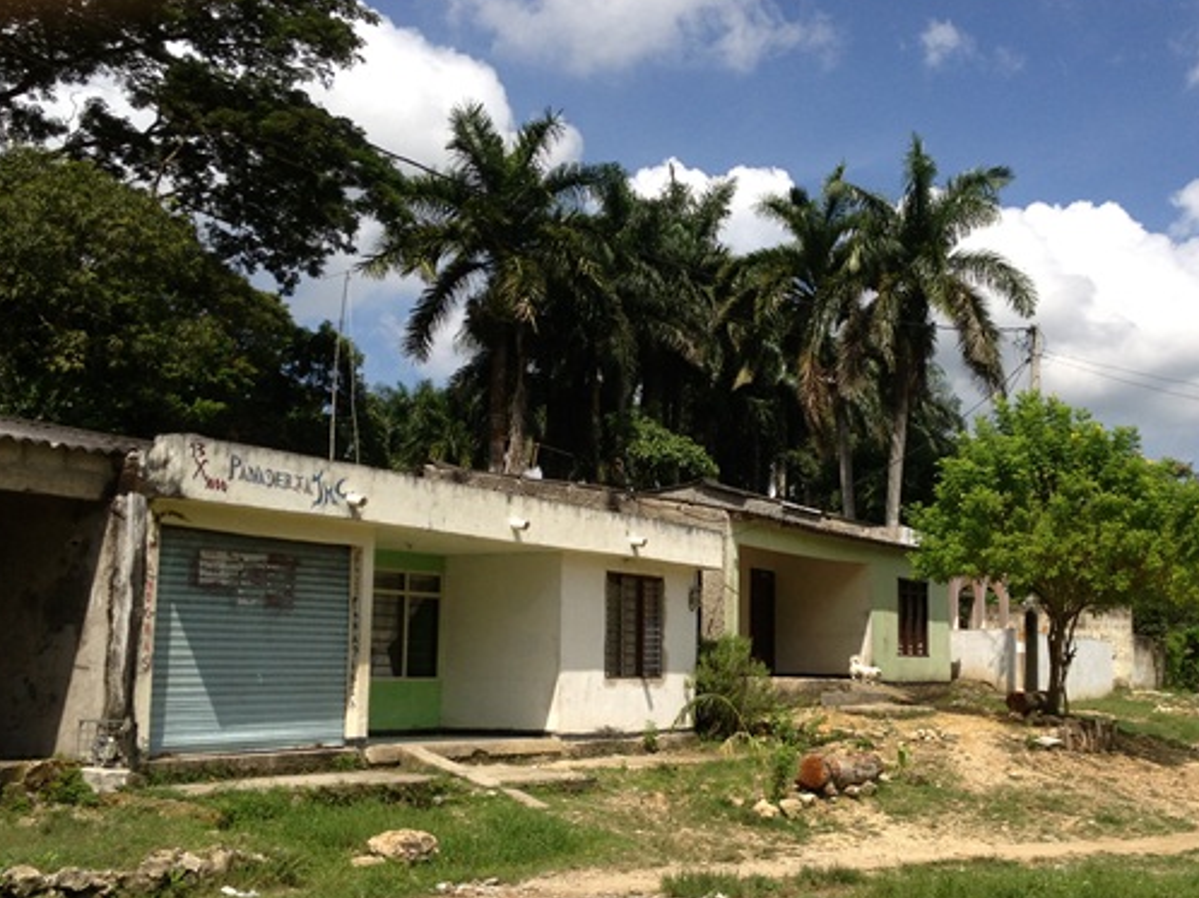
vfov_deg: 32.1
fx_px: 1558
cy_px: 542
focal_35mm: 45
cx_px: 701
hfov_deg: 42.0
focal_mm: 4.28
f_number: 2.4
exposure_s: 1/2208
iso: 50
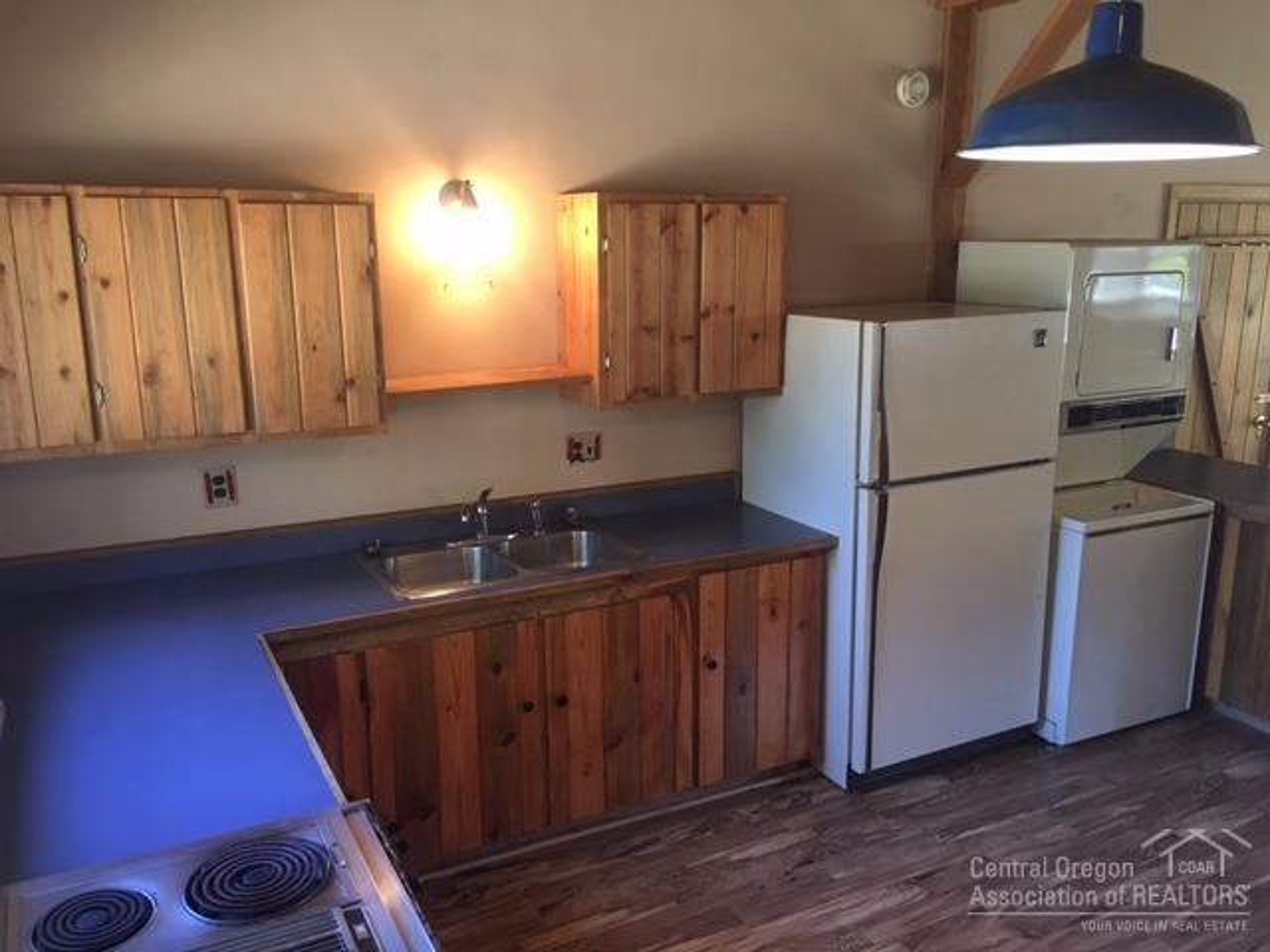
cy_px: 476
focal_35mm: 29
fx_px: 1064
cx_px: 635
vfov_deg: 48.2
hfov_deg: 61.7
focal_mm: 4.15
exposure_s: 1/30
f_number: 2.2
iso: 125
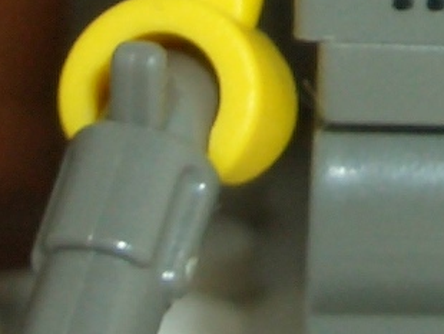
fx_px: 3337
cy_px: -397
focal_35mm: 260
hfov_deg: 7.5
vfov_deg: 5.6
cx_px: 590
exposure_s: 1/60
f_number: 4.3
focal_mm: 5.8
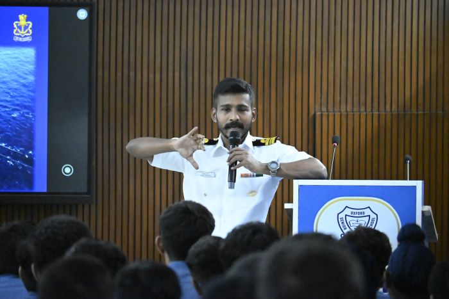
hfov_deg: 5.7
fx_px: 4491
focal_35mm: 360
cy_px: 150
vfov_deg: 3.8
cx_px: 224
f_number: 6
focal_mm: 240
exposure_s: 1/320
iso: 25600
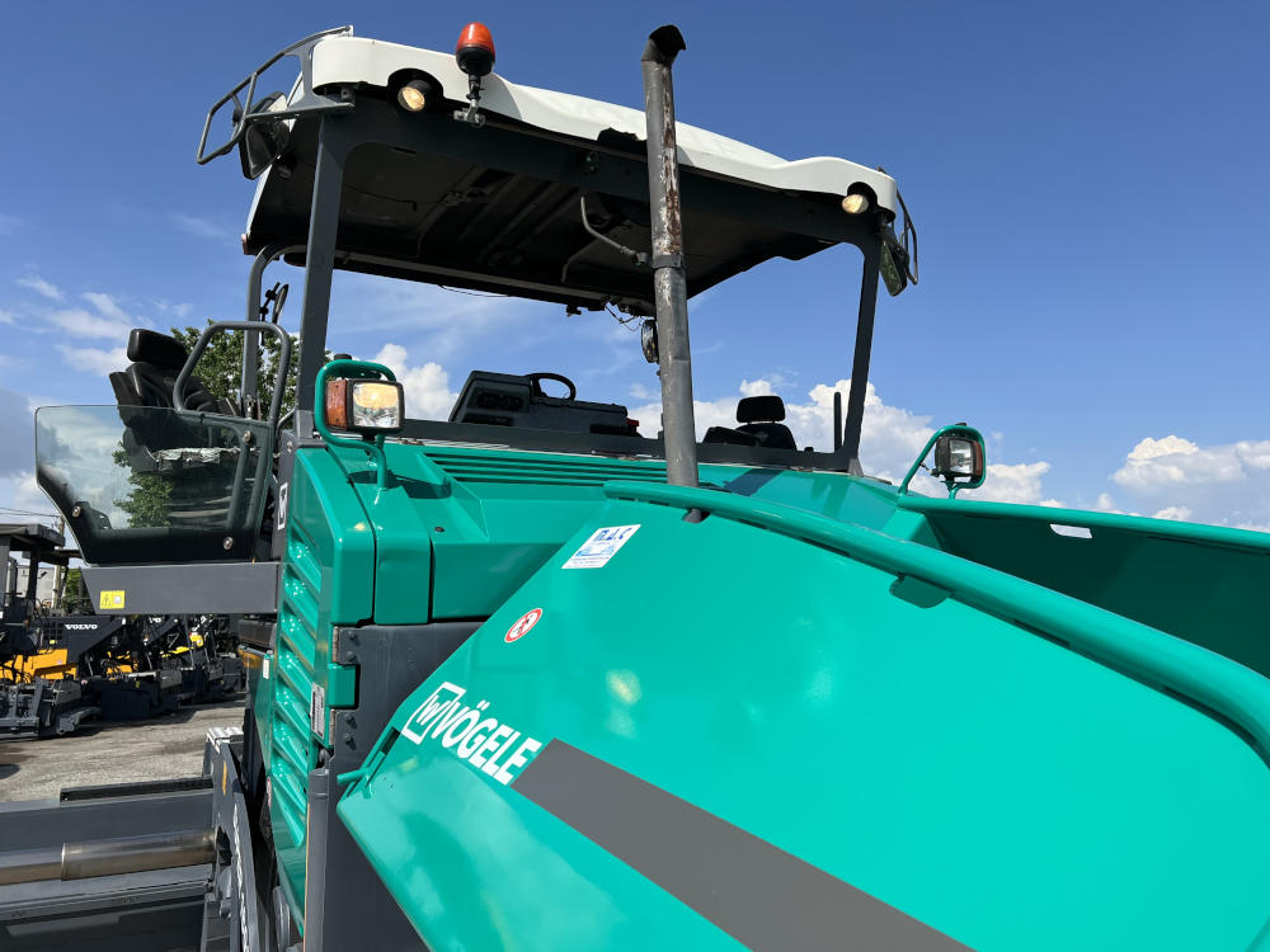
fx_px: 954
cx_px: 635
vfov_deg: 53.1
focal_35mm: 26
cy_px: 476
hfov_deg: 67.3
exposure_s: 1/5319
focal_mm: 5.7
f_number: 1.5
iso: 50
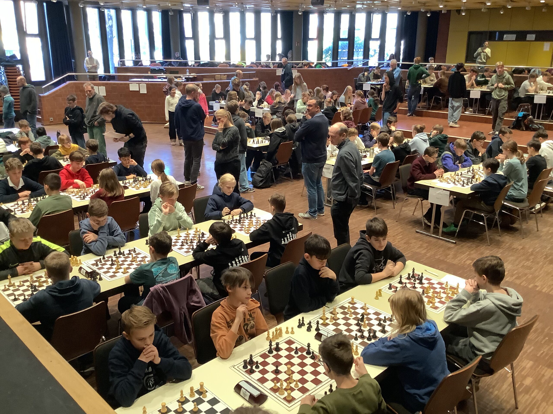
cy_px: 207
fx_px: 495
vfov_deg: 45.4
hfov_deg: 58.4
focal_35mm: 31
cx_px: 276
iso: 320
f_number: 2.4
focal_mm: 3.3
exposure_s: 1/50
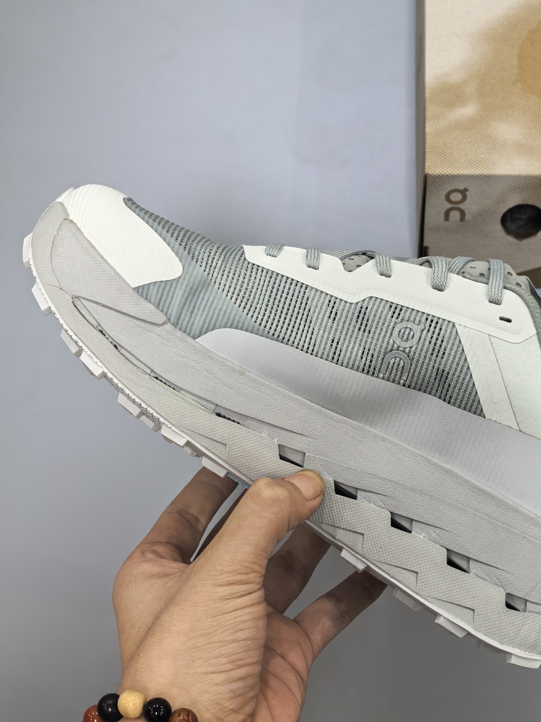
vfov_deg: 29.8
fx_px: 1354
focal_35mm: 65
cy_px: 371
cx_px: 362
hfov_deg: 22.5
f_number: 2
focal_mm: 5.75
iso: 200
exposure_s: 1/50
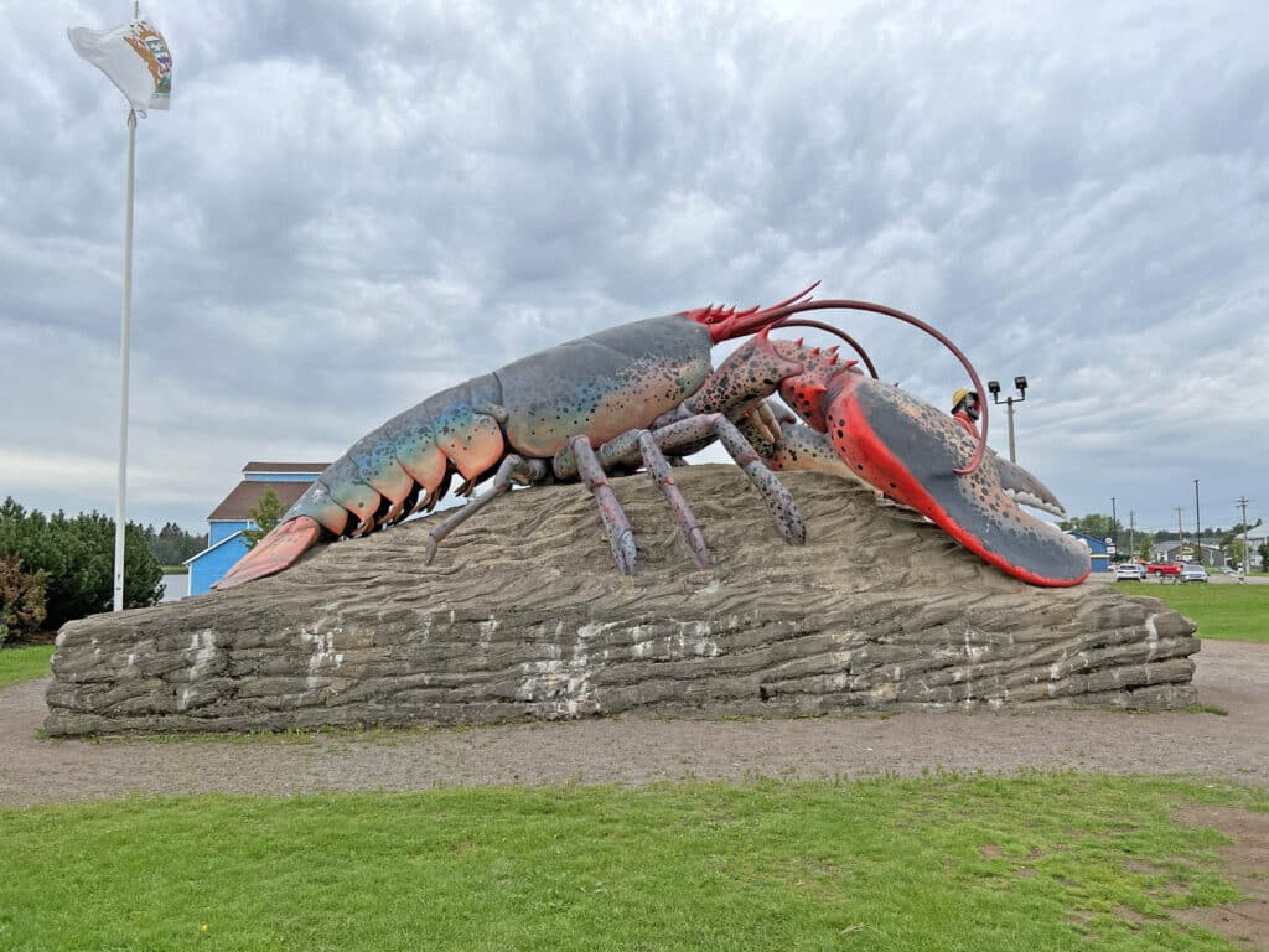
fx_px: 953
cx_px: 634
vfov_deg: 53.1
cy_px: 476
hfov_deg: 67.3
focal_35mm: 26
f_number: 1.5
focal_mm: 5.7
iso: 50
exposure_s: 1/3257
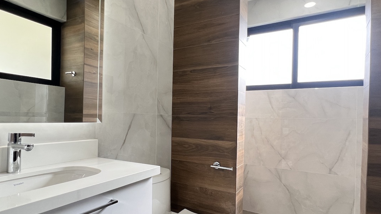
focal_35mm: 21
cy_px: 120
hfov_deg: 83.8
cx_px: 188
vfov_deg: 53.5
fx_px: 212
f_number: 1.8
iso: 160
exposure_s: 1/99
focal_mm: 1.57
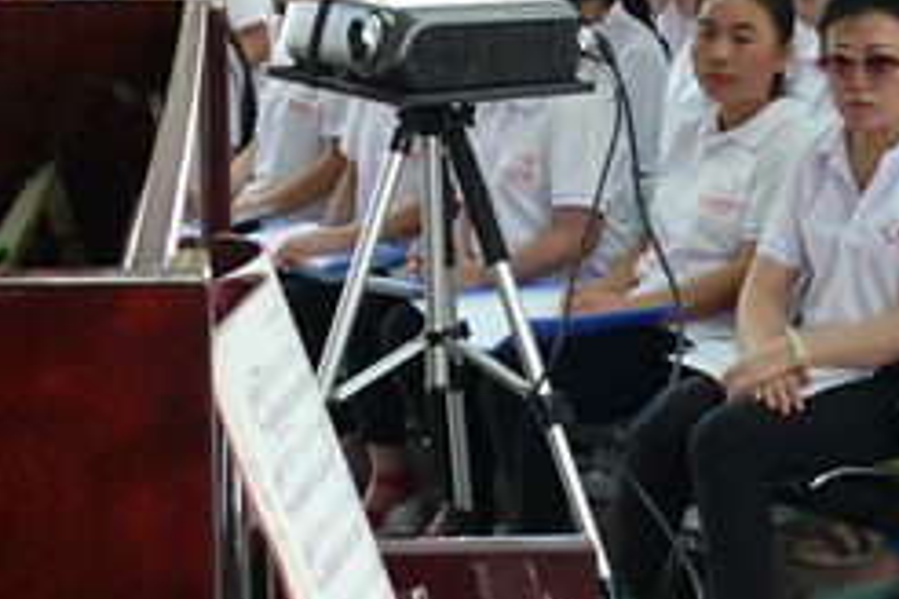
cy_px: 573
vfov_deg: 10.3
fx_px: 3296
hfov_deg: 15.5
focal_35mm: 132
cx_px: 625
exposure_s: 1/20
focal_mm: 11
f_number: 3.2
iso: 200
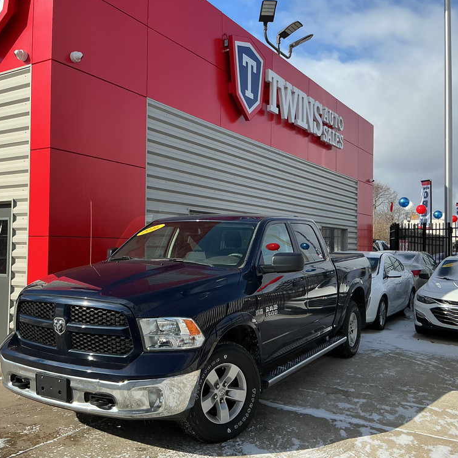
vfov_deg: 47.2
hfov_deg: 47.1
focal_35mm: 35
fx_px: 524
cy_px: 231
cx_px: 198
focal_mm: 3
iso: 25
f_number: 1.8
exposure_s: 1/1534
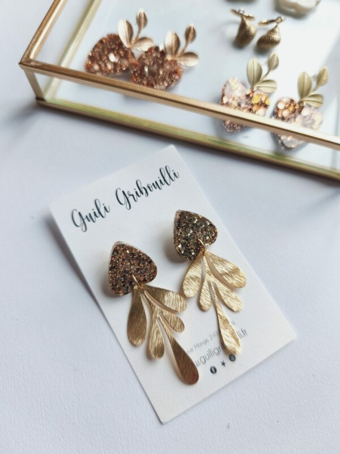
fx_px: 301
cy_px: 227
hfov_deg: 58.9
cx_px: 170
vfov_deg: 73.9
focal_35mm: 23
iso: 250
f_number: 1.65
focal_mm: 6.18
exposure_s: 1/50
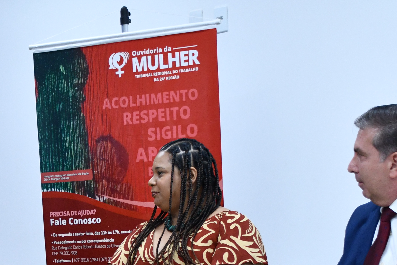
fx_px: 1191
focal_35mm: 108
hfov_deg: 18.7
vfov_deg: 12.4
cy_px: 310
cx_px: 76
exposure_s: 1/125
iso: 1400
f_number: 4
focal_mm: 30
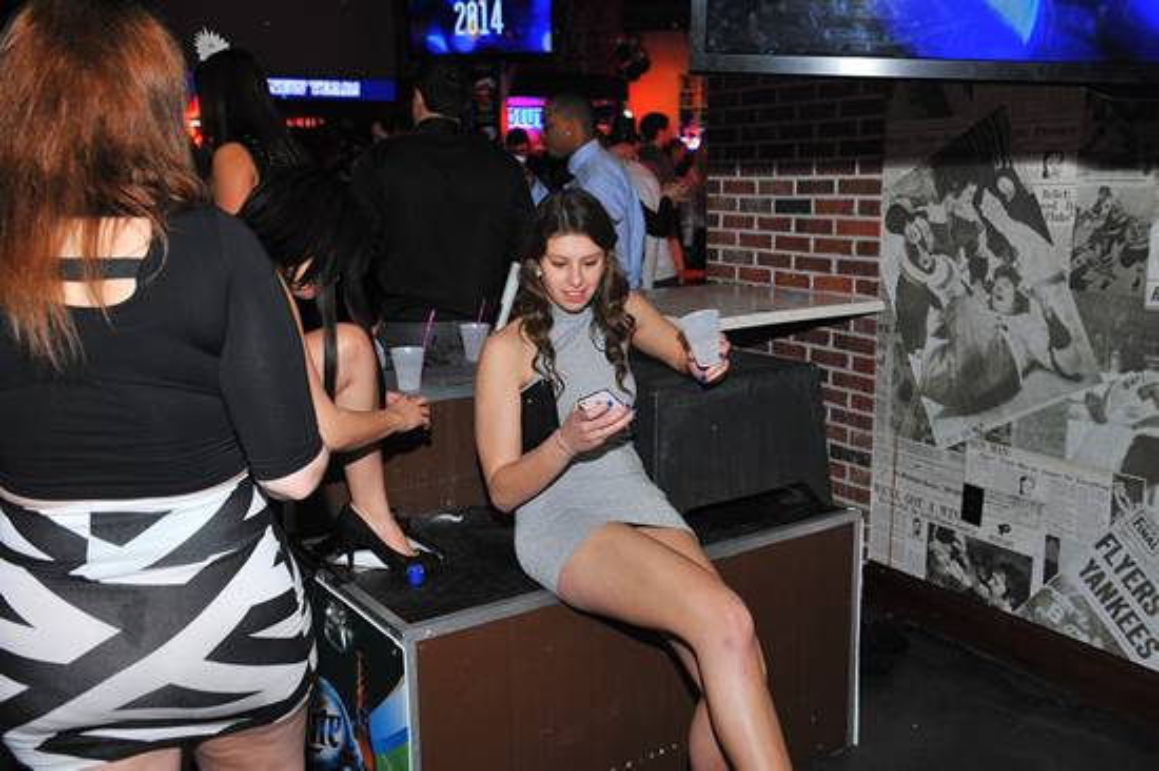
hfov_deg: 55.8
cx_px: 580
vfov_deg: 38.8
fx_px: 1094
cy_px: 386
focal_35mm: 34
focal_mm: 34
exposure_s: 1/100
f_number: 5
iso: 1600
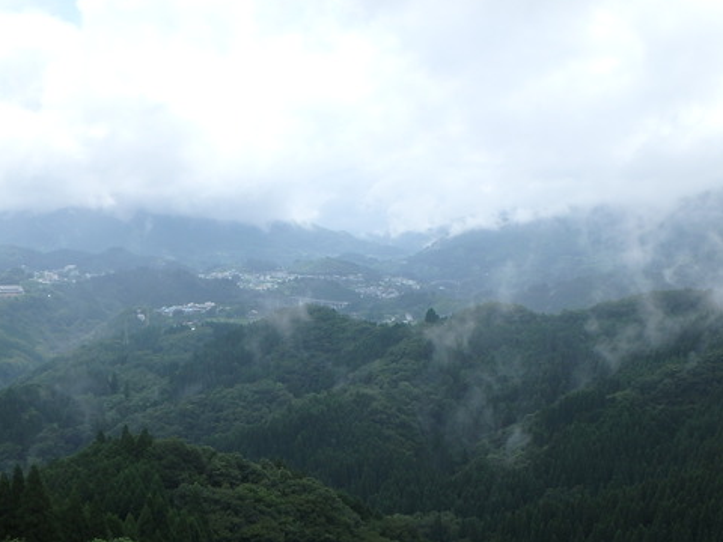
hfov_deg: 44.8
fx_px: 877
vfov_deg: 34.3
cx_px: 368
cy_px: 306
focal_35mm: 42
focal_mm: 6.4
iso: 125
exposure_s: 1/640
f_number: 5
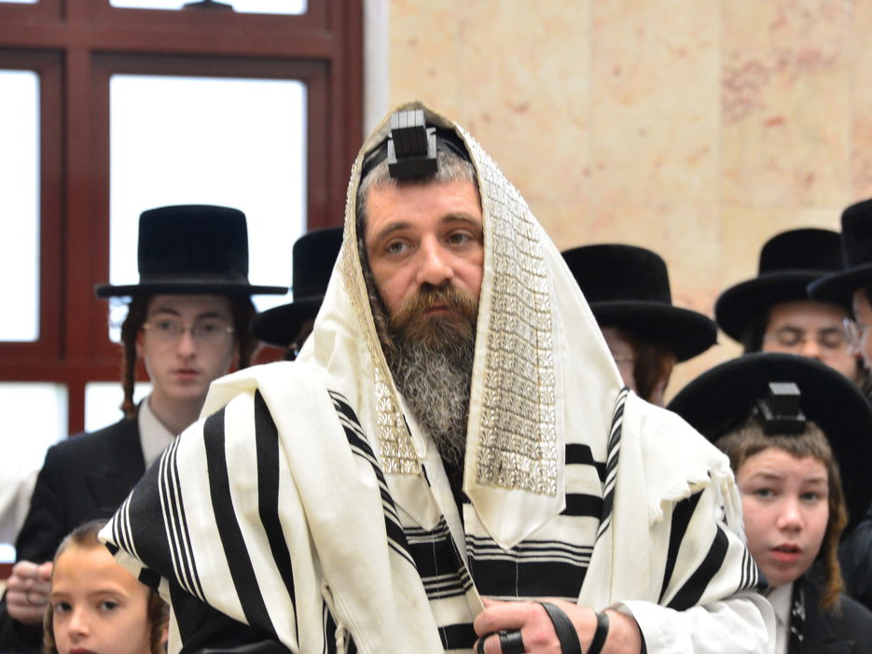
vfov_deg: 8.9
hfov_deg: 11.8
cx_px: 436
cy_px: 287
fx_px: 4206
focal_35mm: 167
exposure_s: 1/100
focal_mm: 116
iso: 2500
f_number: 5.6
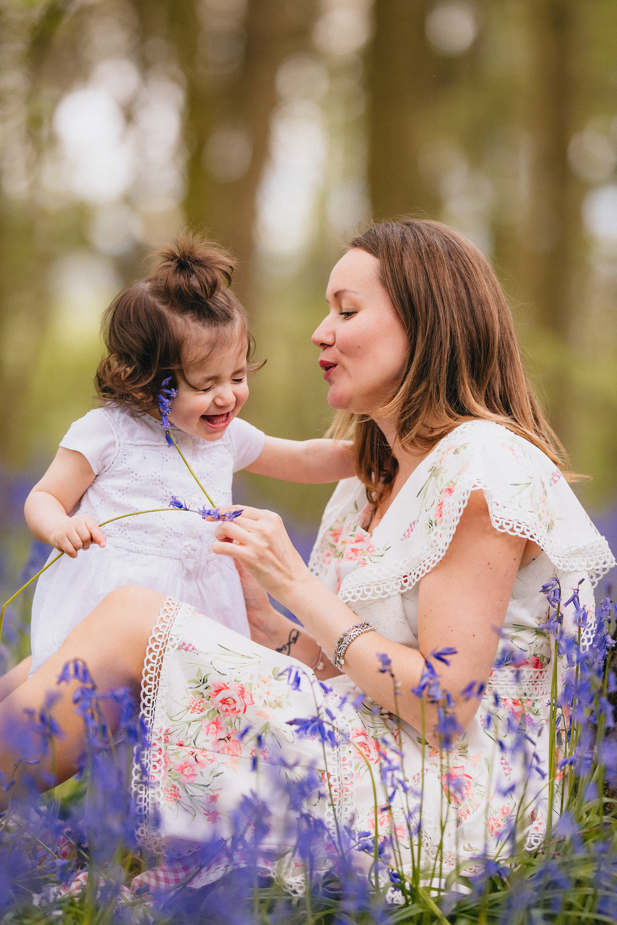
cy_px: 462
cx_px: 308
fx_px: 3470
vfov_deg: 15.2
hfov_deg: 10.2
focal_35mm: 135
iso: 200
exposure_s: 1/400
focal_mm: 135
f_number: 2
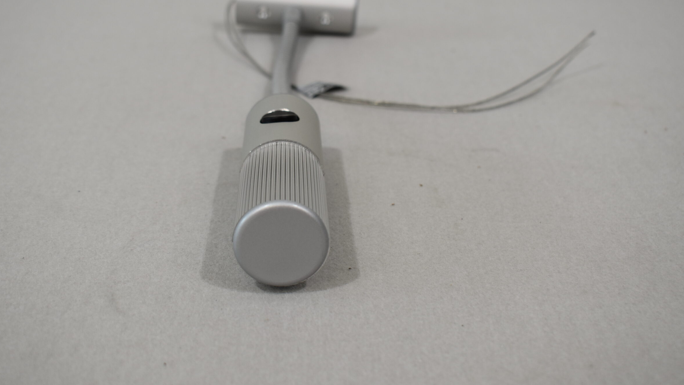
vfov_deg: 23.4
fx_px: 925
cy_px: 145
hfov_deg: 40.6
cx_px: 329
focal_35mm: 51
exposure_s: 1/125
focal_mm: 30
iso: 320
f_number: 5.6
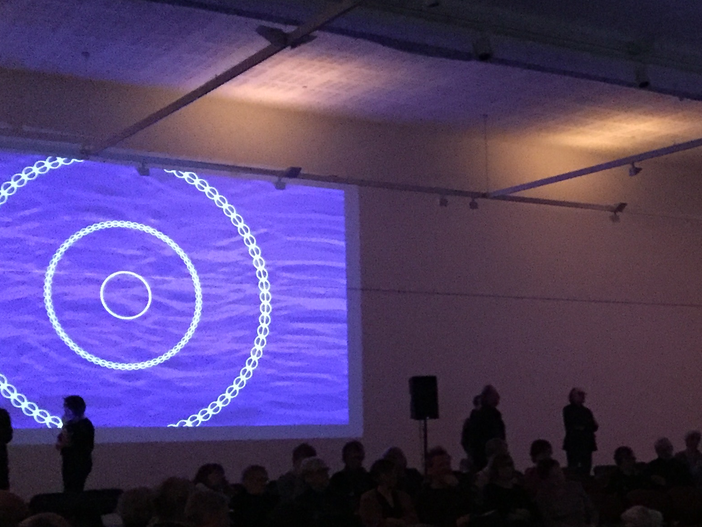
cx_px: 647
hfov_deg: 30.2
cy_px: 437
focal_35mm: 61
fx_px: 1237
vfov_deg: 23.6
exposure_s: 1/17
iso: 2000
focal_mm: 4.15
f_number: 2.2
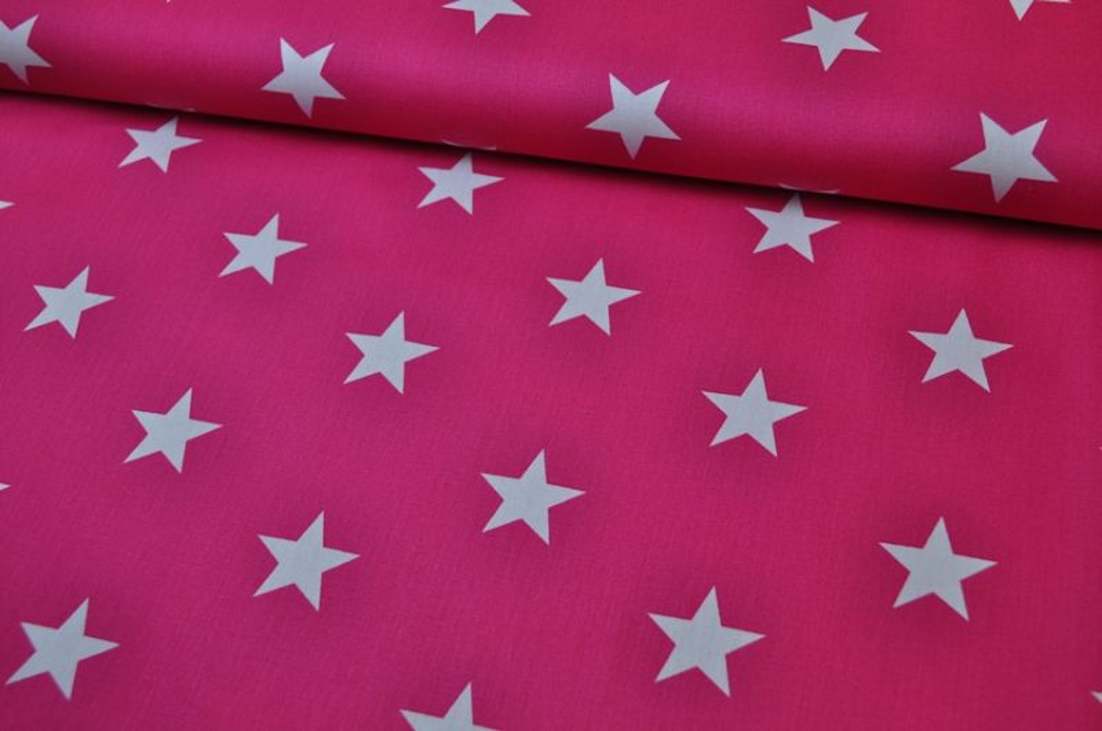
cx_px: 551
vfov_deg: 30.8
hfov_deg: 45.0
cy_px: 366
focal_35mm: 44
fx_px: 1330
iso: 360
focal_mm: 29
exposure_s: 1/125
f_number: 5.6
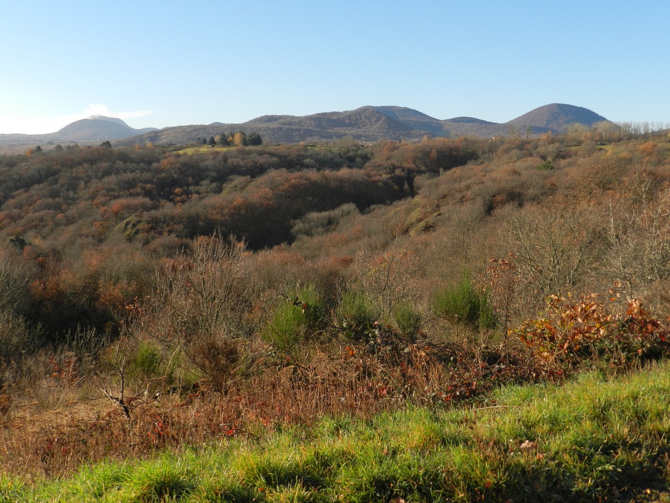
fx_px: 735
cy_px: 252
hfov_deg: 49.0
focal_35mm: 38
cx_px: 335
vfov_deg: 37.7
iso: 160
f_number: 4
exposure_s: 1/800
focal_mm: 6.7
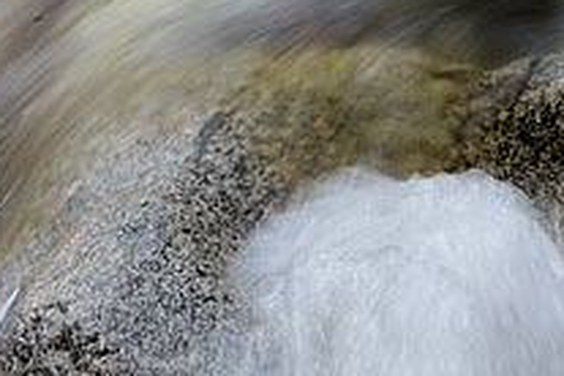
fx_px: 17749
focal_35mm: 1133
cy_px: 238
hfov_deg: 1.8
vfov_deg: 1.2
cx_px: -68
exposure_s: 1/8
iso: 200
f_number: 22
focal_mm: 156.1
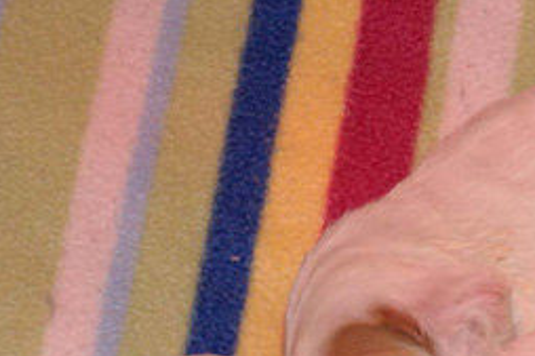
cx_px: 655
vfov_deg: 4.1
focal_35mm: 331
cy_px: 424
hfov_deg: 6.2
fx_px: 4916
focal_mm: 70
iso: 400
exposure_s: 1/125
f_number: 5.6
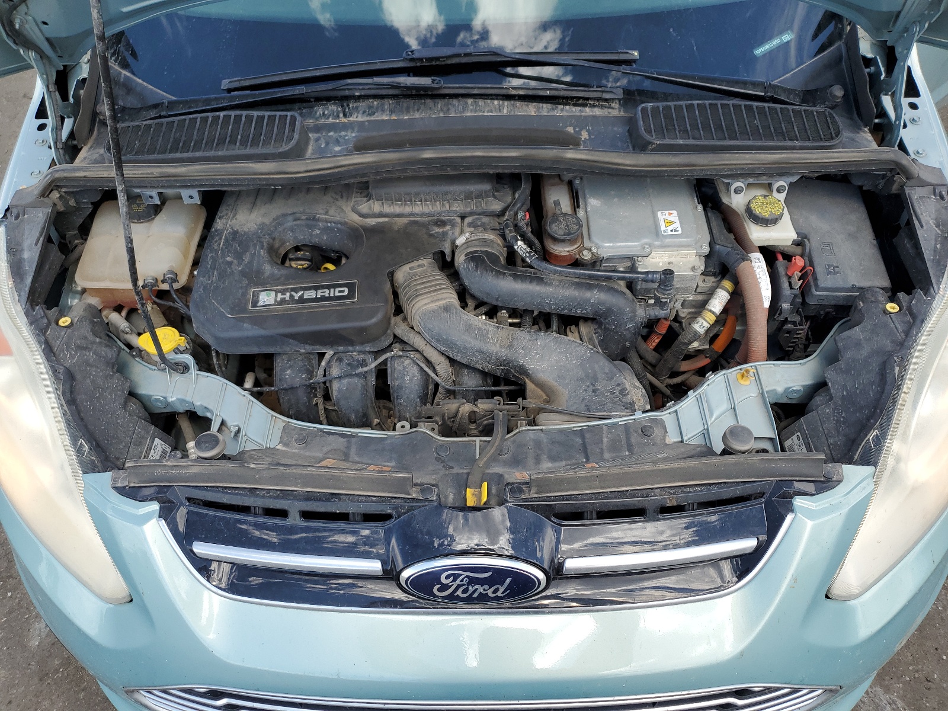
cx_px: 474
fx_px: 712
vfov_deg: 53.1
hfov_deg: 67.3
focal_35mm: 26
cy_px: 356
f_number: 1.5
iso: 50
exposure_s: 1/909
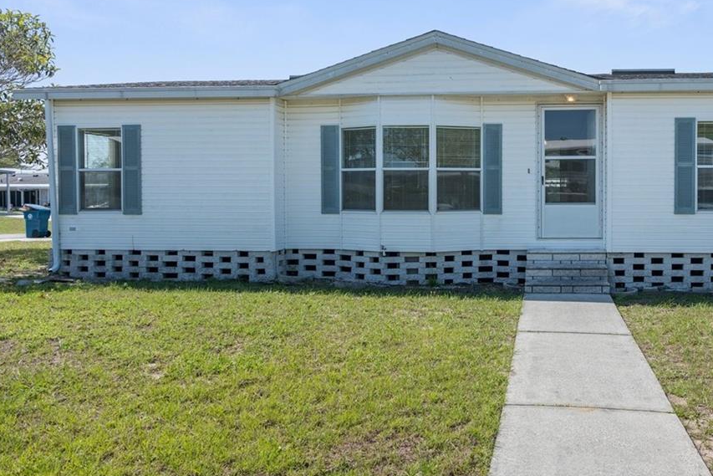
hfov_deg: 59.8
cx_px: 500
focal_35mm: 30
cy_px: 206
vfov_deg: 43.5
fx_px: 594
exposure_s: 1/640
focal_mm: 16
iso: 500
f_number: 4.5
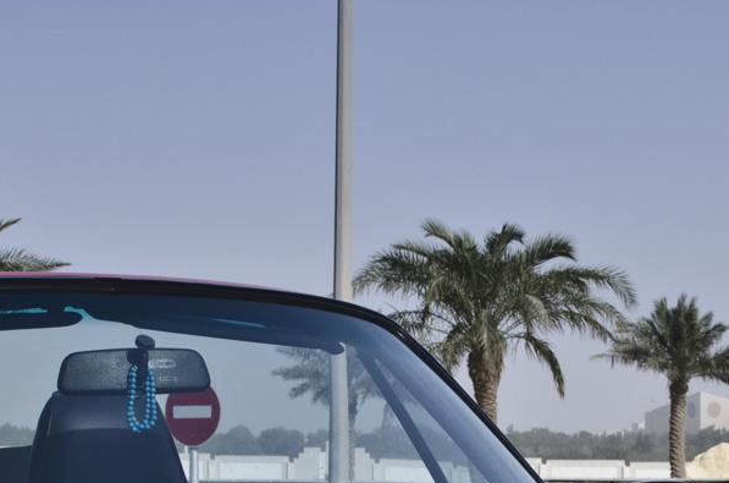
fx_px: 3252
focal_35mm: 161
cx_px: 501
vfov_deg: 8.5
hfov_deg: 12.8
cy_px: 439
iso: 100
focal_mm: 26
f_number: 7.1
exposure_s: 1/320
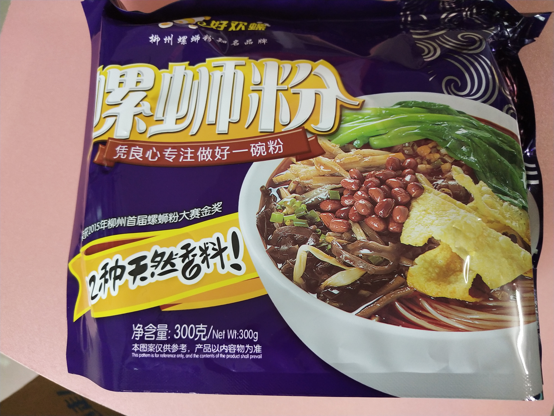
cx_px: 277
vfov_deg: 46.8
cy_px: 208
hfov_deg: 60.0
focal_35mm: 30
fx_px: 480
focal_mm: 3.95
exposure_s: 1/33.3
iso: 433
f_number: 1.8
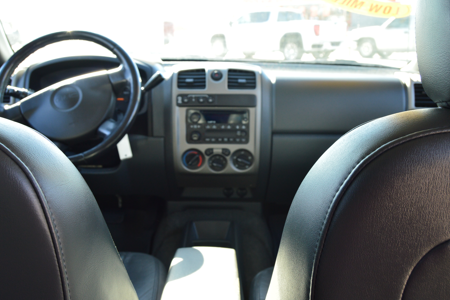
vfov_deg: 37.3
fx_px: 444
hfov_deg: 53.8
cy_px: 148
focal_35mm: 36
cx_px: 223
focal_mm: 23
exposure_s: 1/80
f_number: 8
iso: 400
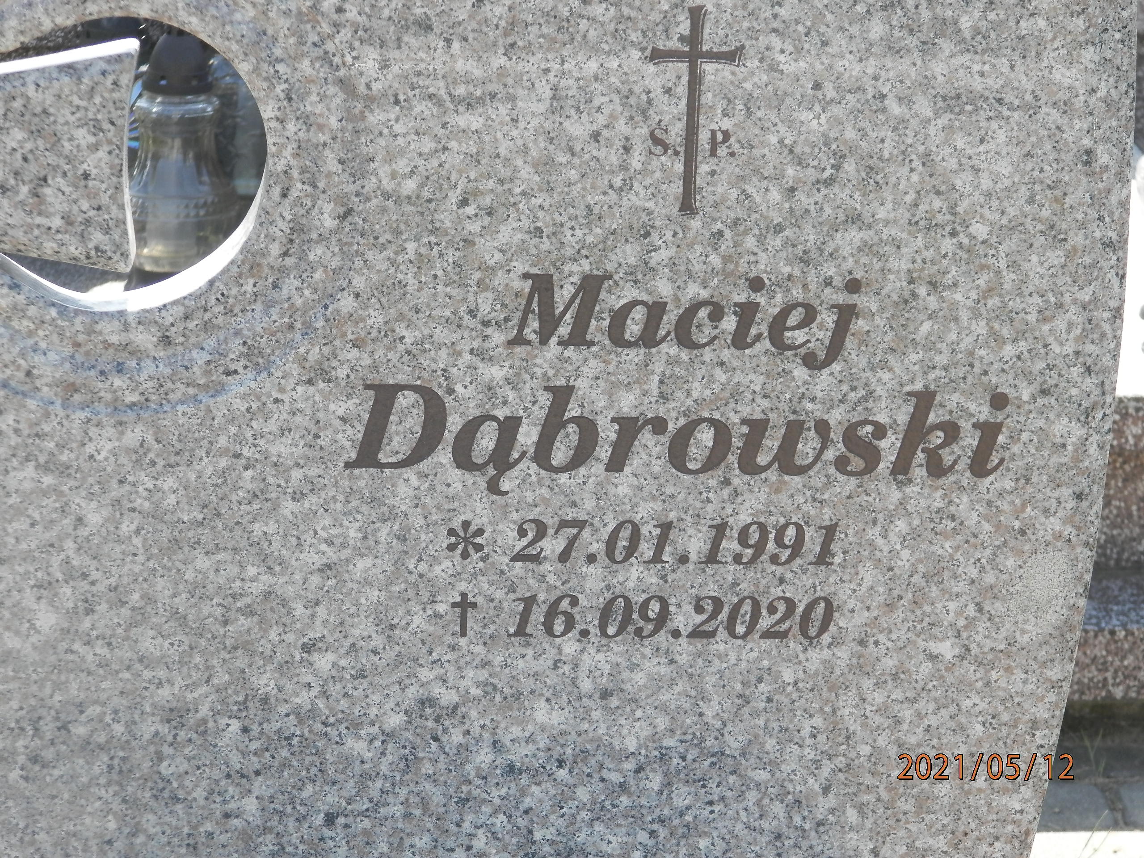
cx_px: 572
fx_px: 4362
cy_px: 429
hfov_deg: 14.9
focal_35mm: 132
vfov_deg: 11.2
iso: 125
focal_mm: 23.6
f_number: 4.7
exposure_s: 1/160
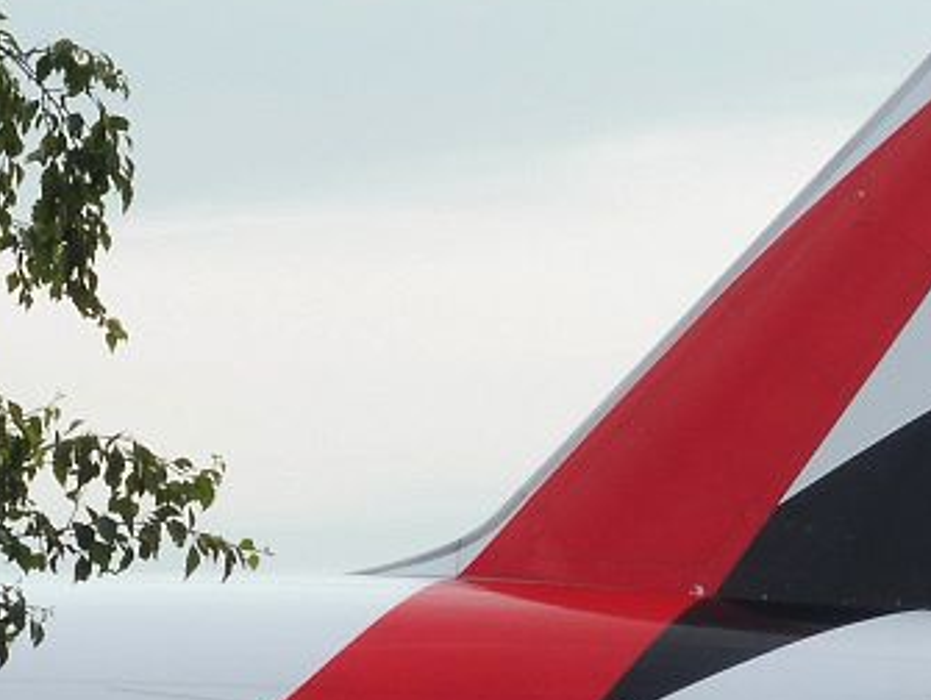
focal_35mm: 351
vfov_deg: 4.2
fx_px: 9450
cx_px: 989
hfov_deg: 5.6
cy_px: 806
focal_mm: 20.6
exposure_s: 1/200
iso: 100
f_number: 7.1
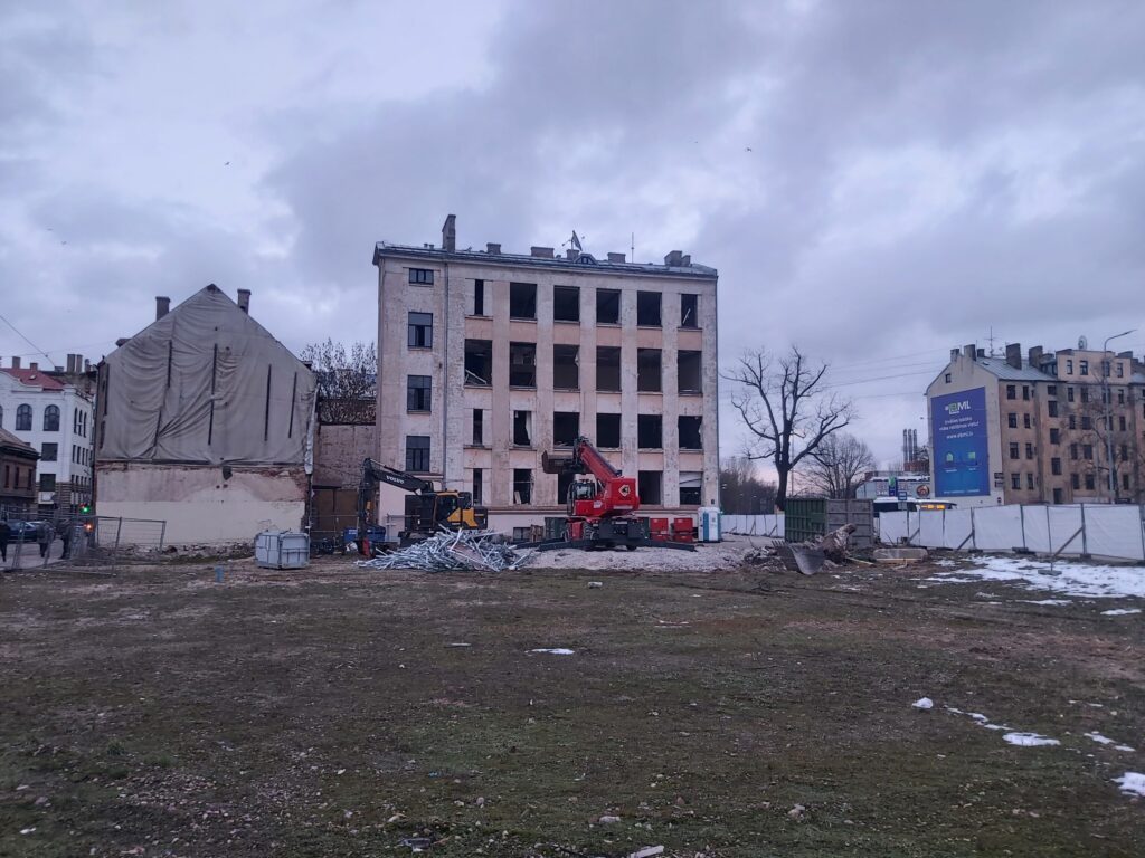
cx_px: 572
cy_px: 429
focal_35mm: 26
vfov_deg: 53.1
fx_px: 860
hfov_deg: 67.3
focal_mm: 3.92
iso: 64
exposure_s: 1/100
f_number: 1.7
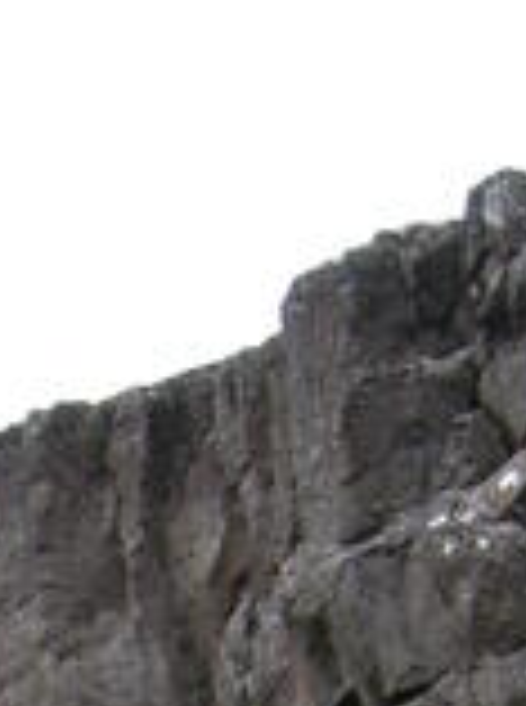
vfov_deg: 7.7
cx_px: -423
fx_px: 4659
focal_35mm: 229
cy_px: 1997
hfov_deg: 6.3
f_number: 4.8
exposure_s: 1/150
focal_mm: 7.5
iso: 100
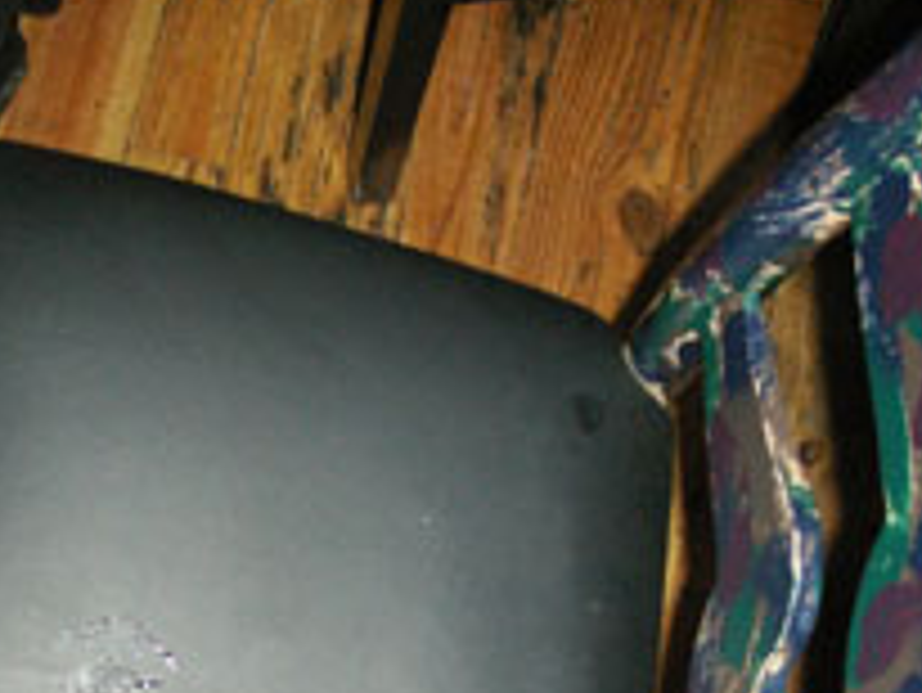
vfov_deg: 22.2
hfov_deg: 29.1
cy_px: 576
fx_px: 1732
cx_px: 184
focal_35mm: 65
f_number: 3.5
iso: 160
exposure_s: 1/40
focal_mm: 7.7
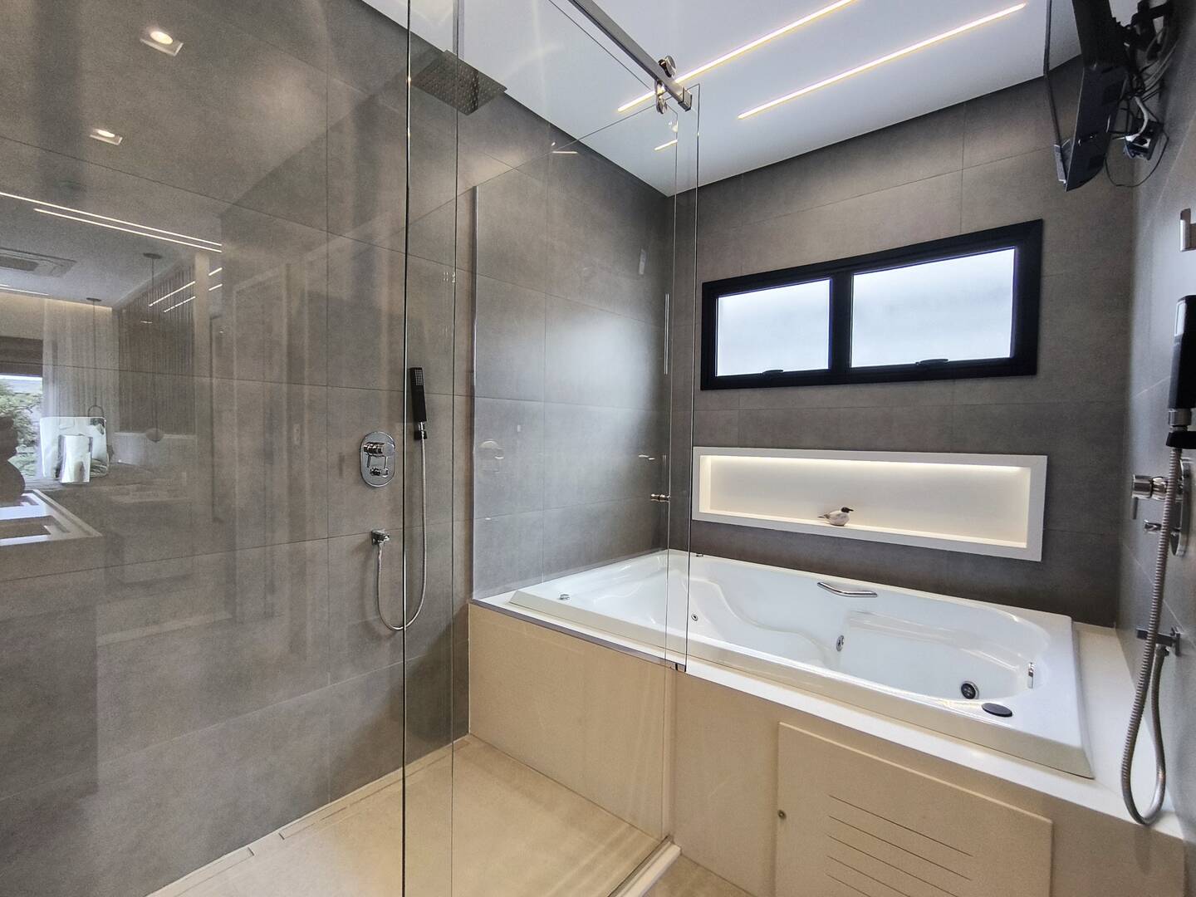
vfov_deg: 78.1
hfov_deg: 94.5
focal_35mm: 16
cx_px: 598
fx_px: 553
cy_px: 448
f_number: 2.2
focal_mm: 1.65
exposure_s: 1/60
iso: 80
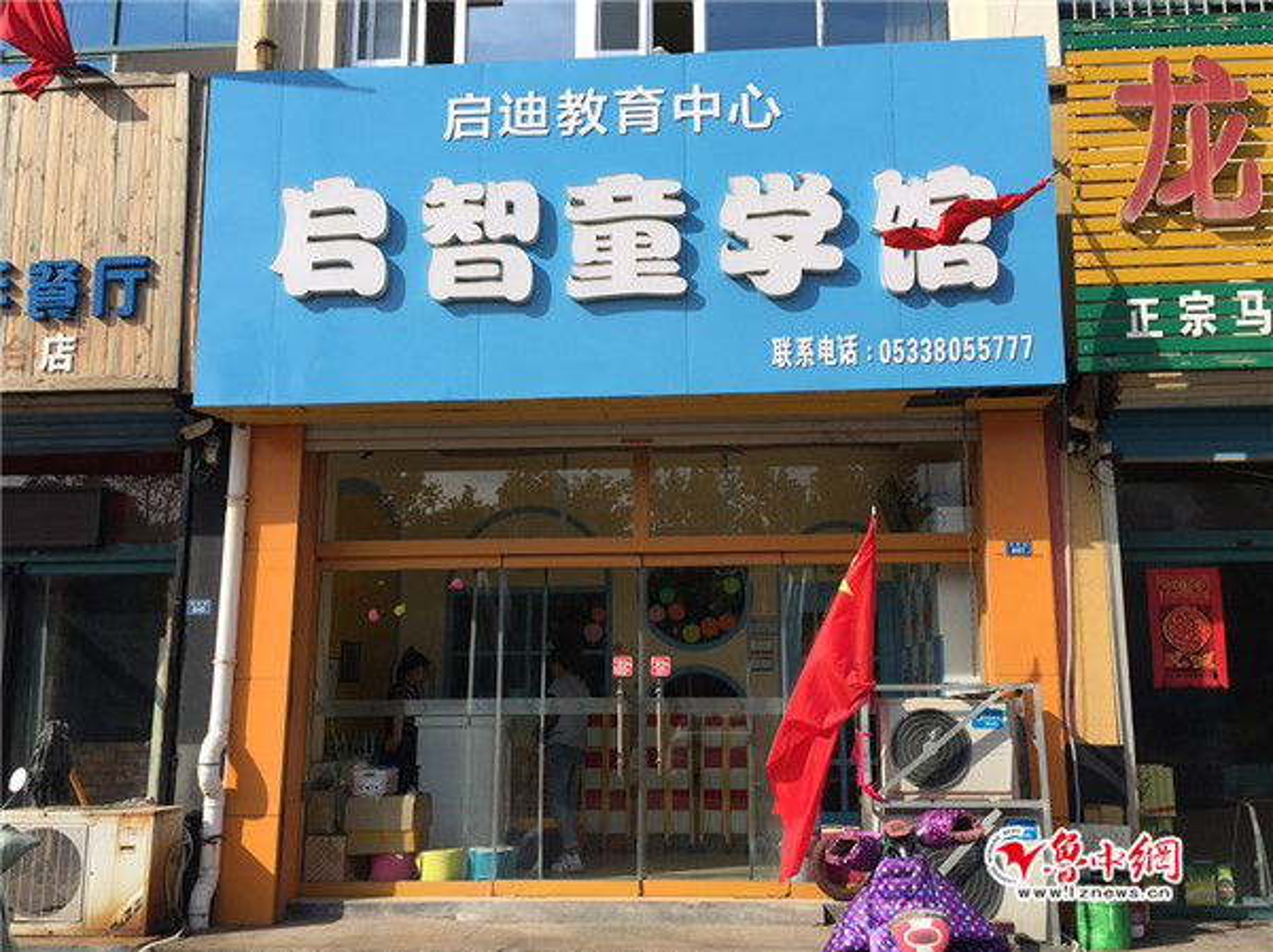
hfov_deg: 61.7
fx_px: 1066
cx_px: 636
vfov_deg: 48.2
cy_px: 476
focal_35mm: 29
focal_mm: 4.15
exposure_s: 1/1647
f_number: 2.2
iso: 32
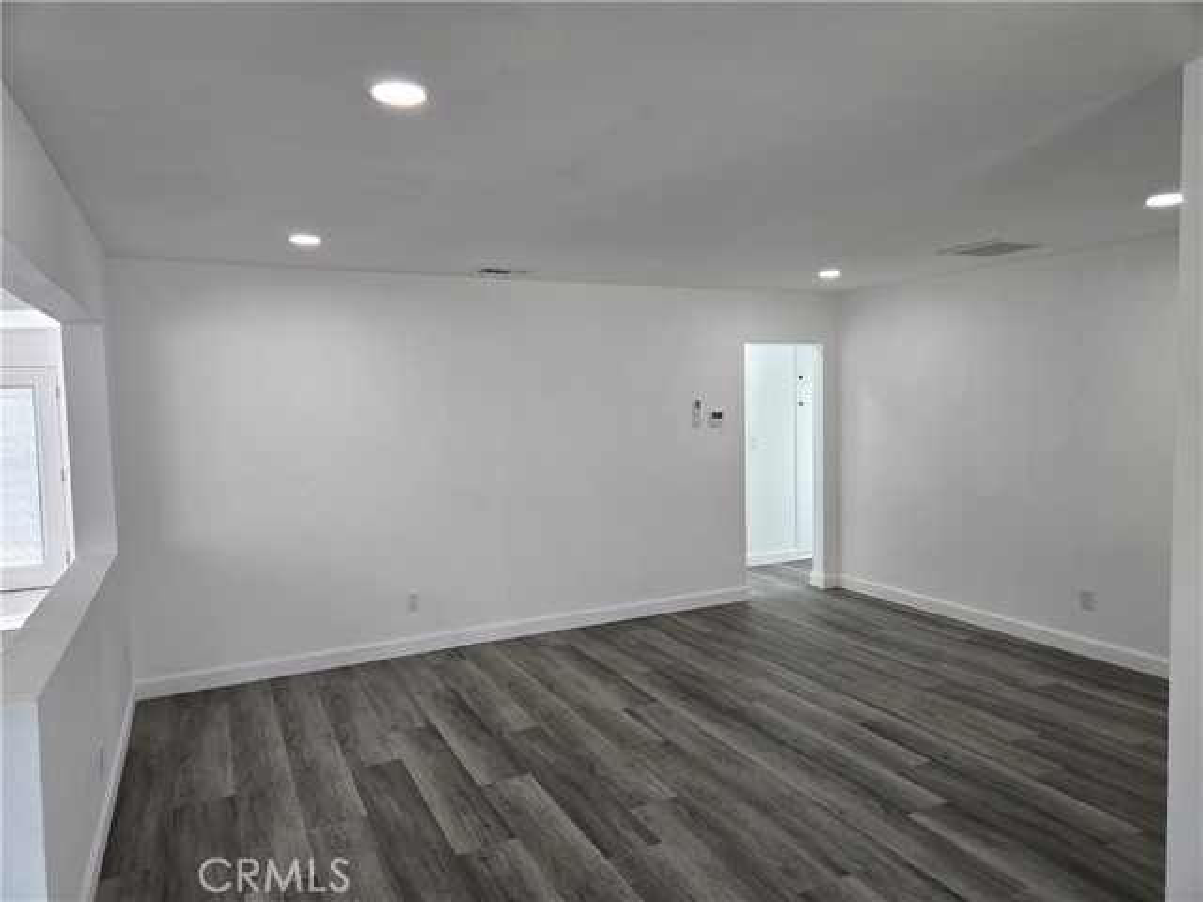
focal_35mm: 23
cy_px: 451
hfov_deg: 73.9
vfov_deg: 58.9
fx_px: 799
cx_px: 602
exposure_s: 1/120
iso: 64
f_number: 1.8
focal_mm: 5.4
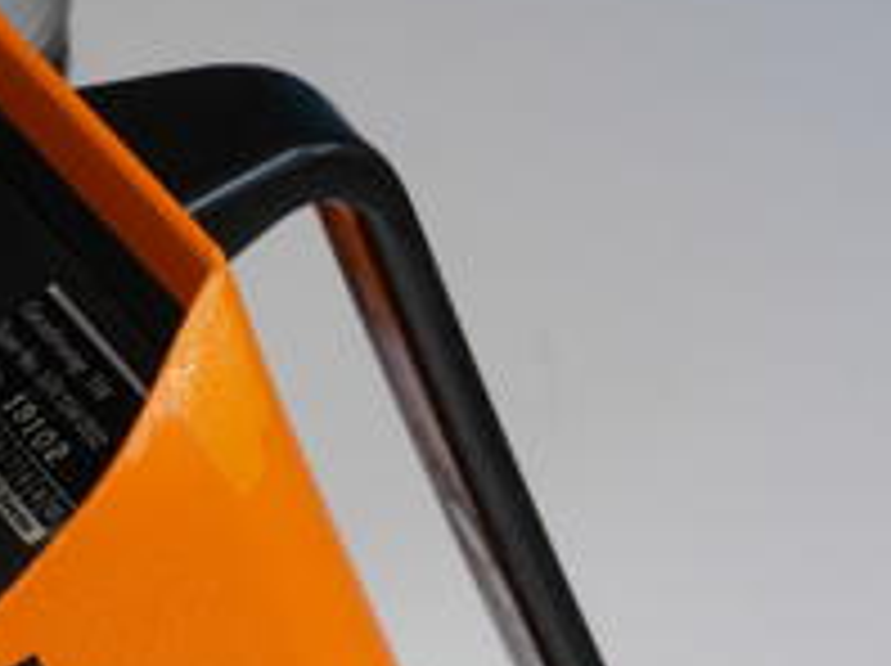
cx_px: 81
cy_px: 572
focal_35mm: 340
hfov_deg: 5.8
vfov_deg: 4.4
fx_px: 8741
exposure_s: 1/2.5
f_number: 22
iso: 800
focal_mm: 84
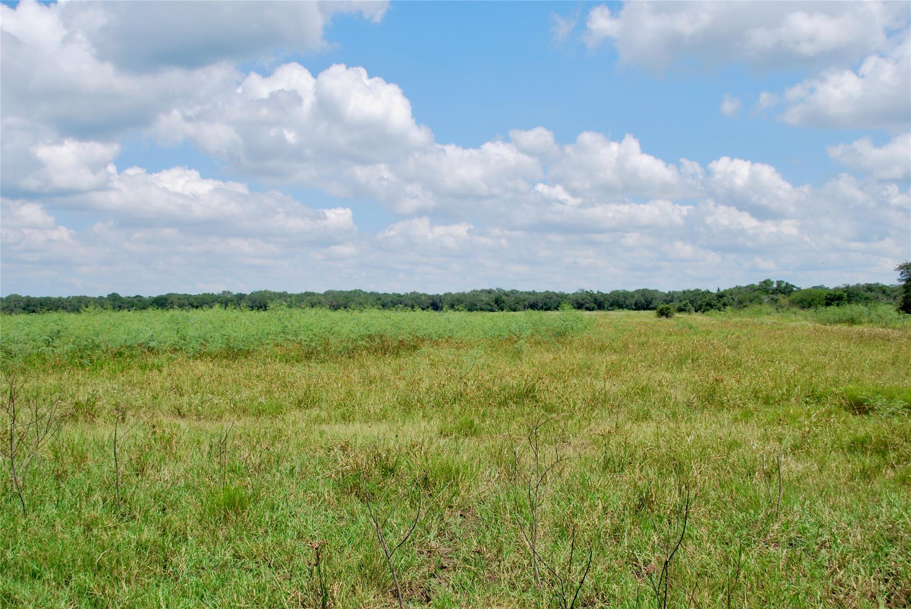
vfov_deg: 30.9
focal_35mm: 44
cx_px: 456
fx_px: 1102
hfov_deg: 44.9
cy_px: 304
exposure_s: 1/250
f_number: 8
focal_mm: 29
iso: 100
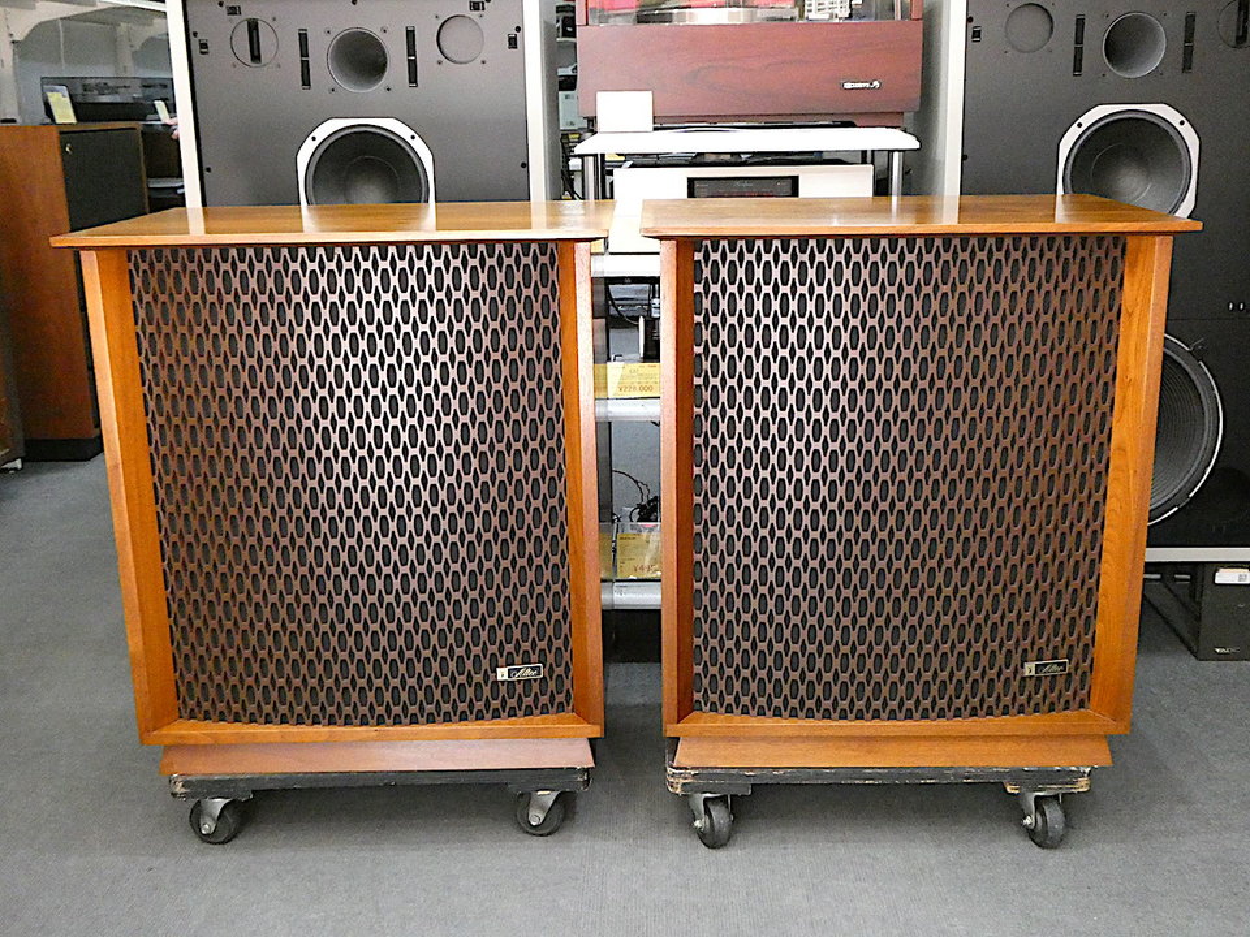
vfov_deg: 38.7
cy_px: 468
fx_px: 1336
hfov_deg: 50.1
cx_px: 625
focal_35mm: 37
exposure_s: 1/80
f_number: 3.7
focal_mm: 6.7
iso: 1600
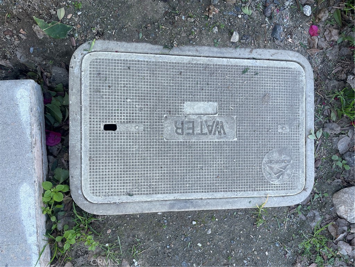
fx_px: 256
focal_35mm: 25
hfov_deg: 69.4
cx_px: 178
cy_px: 134
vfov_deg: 54.9
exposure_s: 1/240
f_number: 1.6
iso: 32
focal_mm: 5.1
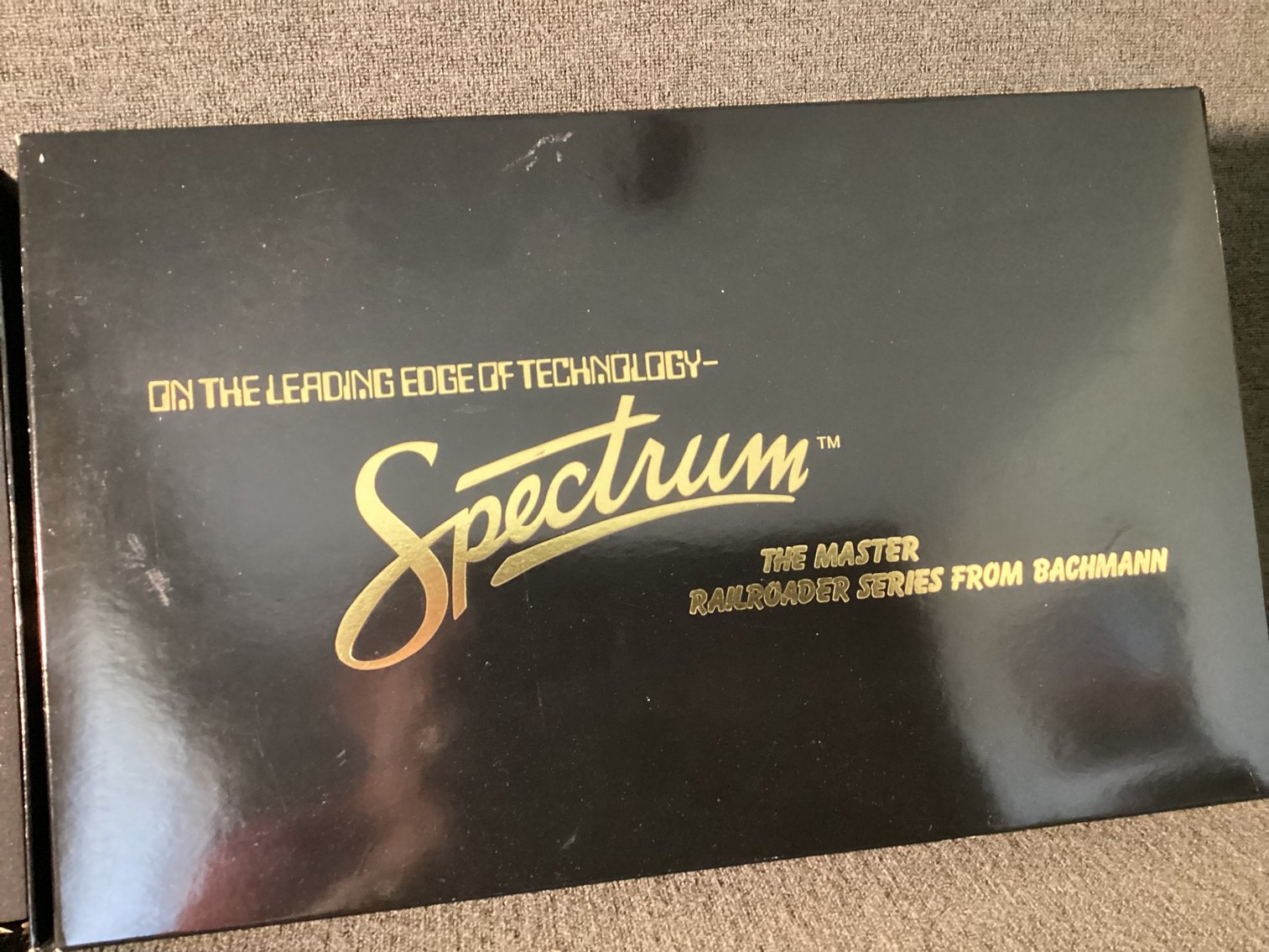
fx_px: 1137
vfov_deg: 45.4
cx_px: 634
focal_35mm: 31
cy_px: 476
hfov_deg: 58.3
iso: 800
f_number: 2.4
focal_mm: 3.3
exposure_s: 1/30
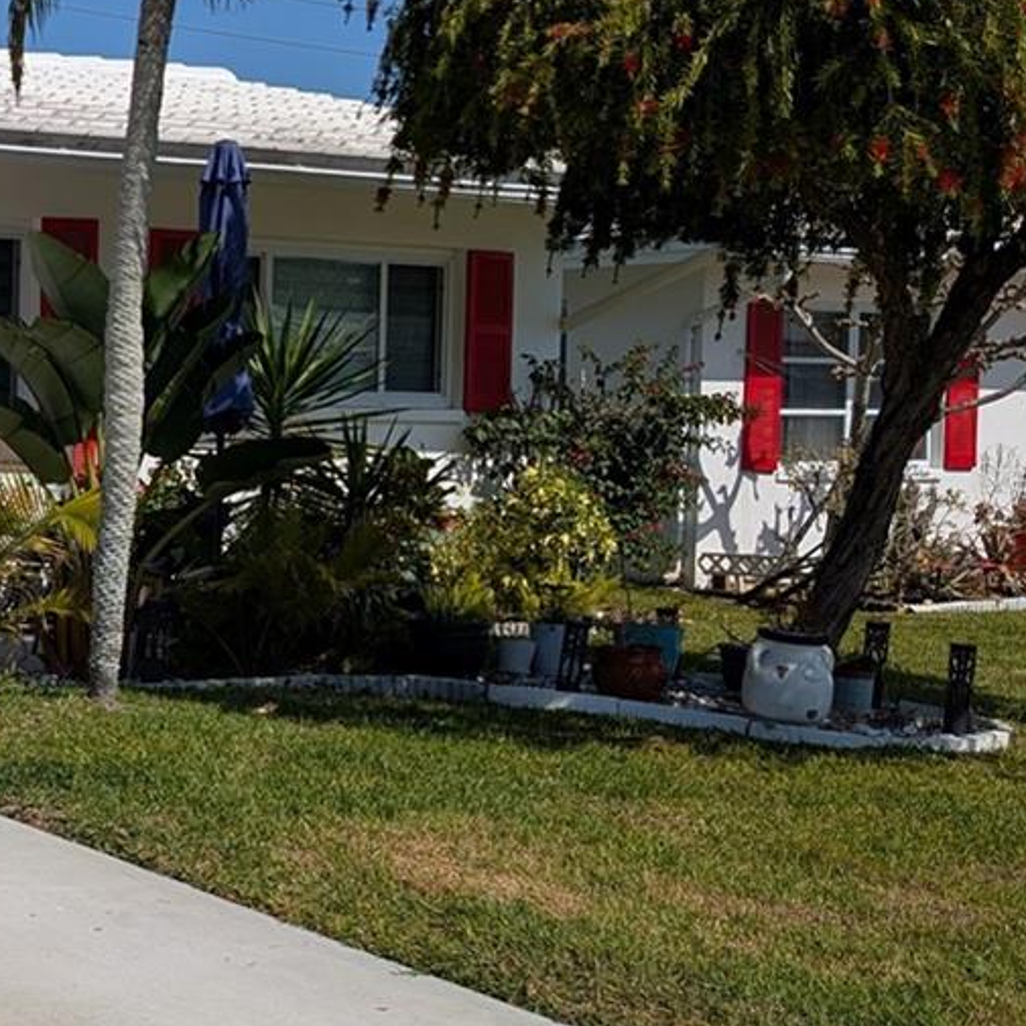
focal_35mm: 67
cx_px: -453
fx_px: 2247
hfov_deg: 22.0
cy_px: 475
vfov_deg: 25.7
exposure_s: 1/2994
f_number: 1.68
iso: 21
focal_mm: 6.9
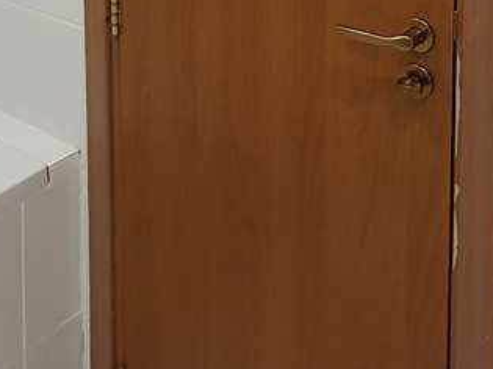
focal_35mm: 62
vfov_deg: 19.5
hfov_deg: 30.9
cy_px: -235
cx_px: 150
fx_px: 883
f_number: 2.2
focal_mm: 1.8
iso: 320
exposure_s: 1/33
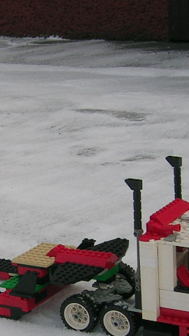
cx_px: 15
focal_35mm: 85
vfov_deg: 24.7
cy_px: 256
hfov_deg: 14.1
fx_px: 758
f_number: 4.8
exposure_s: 1/154
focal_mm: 5.4
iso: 50
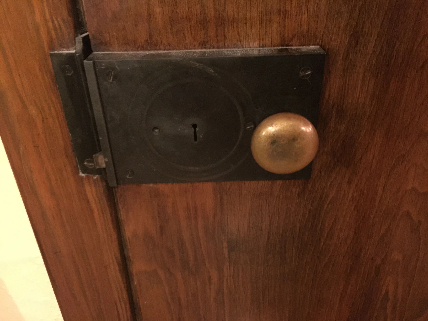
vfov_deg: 48.2
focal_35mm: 29
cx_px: 214
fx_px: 359
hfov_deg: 61.7
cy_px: 160
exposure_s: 1/4
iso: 250
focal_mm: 4.15
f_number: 2.2
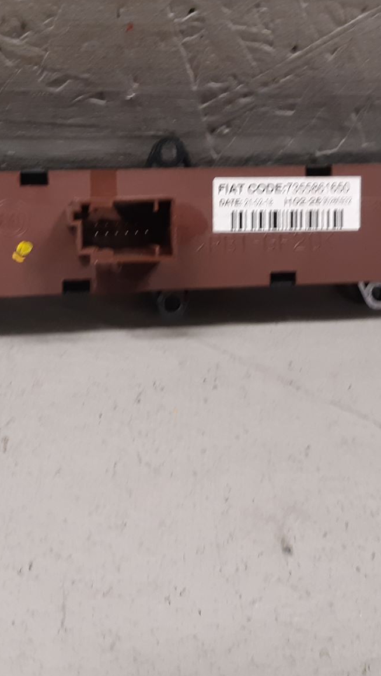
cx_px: 162
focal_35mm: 50
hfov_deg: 23.9
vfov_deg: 41.0
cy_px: 245
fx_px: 897
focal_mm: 3.93
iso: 160
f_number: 1.7
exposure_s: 1/50
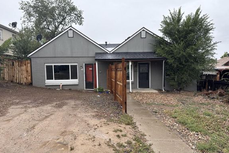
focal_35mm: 26
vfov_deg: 49.5
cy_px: 82
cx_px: 112
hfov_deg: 69.4
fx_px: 165
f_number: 1.78
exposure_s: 1/488
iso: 80
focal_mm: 6.76
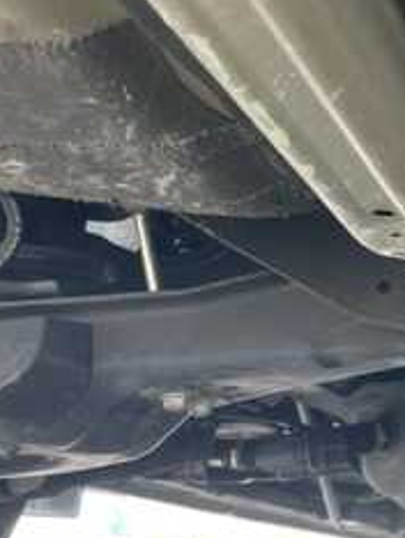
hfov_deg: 17.6
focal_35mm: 71
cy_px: 349
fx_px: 1106
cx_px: 679
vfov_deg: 27.2
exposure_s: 1/121
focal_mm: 4.2
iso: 125
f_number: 1.6
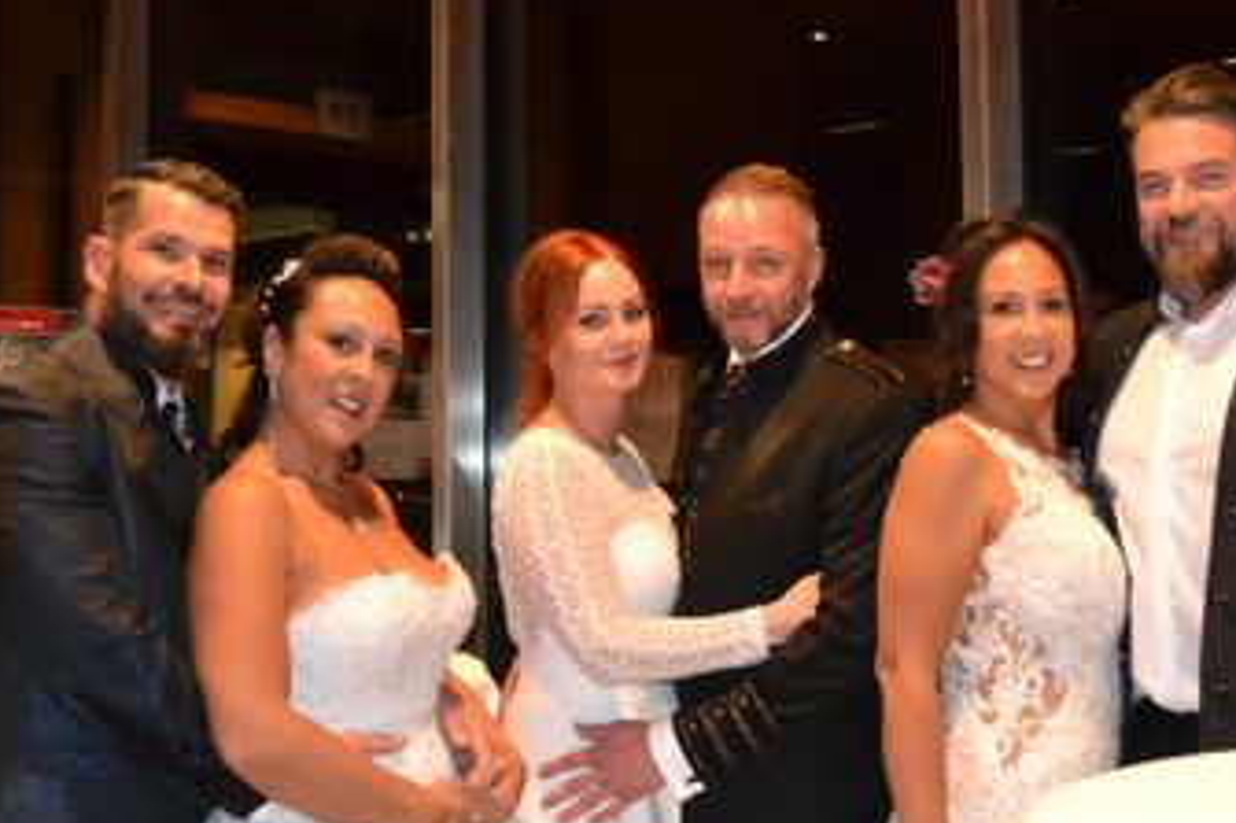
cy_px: 349
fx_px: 1887
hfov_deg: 36.2
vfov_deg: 24.6
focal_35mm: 55
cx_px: 727
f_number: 4
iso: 3200
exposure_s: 1/60
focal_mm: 24
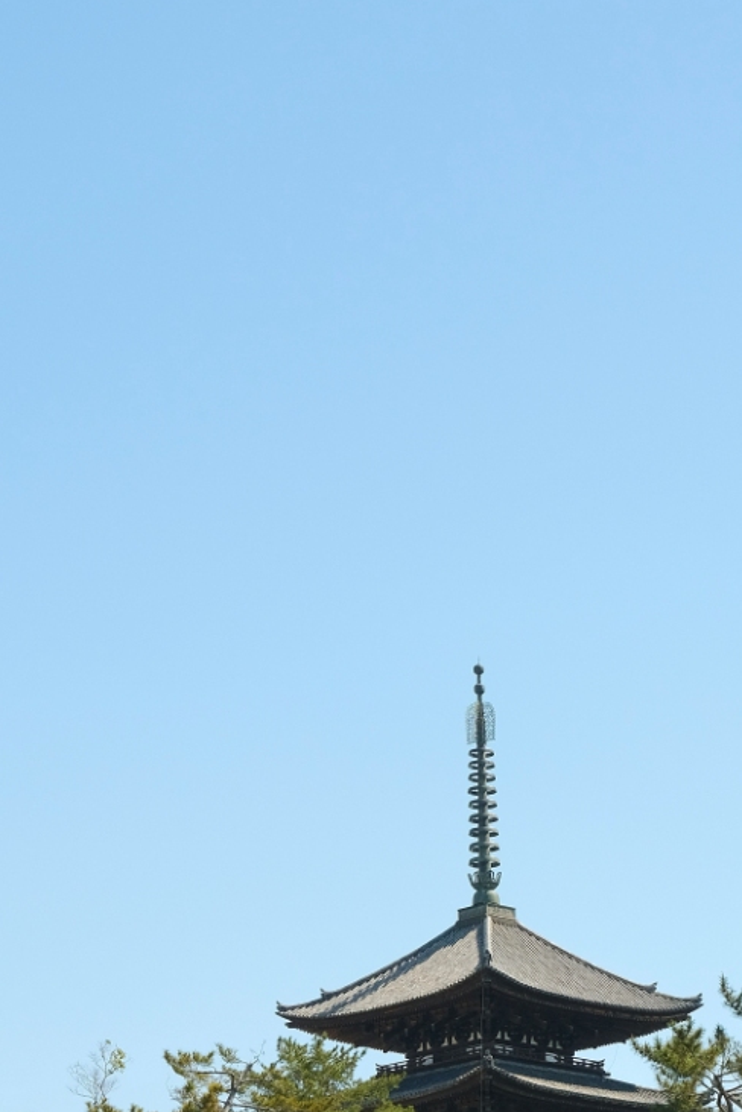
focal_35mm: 127
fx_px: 3926
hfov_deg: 10.8
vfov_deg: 16.0
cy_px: 983
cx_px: 265
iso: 400
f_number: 6.4
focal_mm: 41.1
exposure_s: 1/850
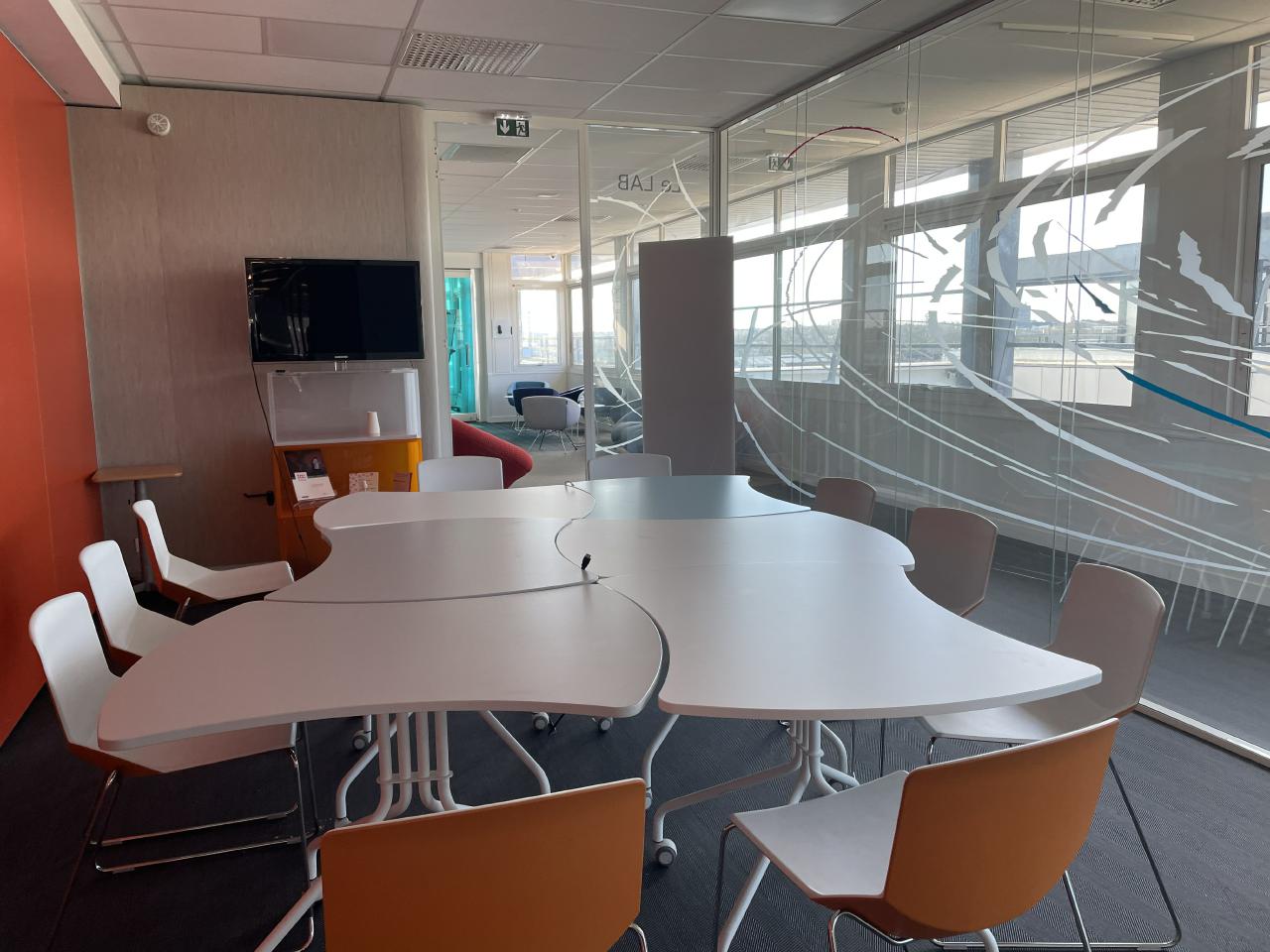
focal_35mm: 26
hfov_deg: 67.3
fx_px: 954
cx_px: 635
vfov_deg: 53.1
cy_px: 476
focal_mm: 4.2
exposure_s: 1/121
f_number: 1.6
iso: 64
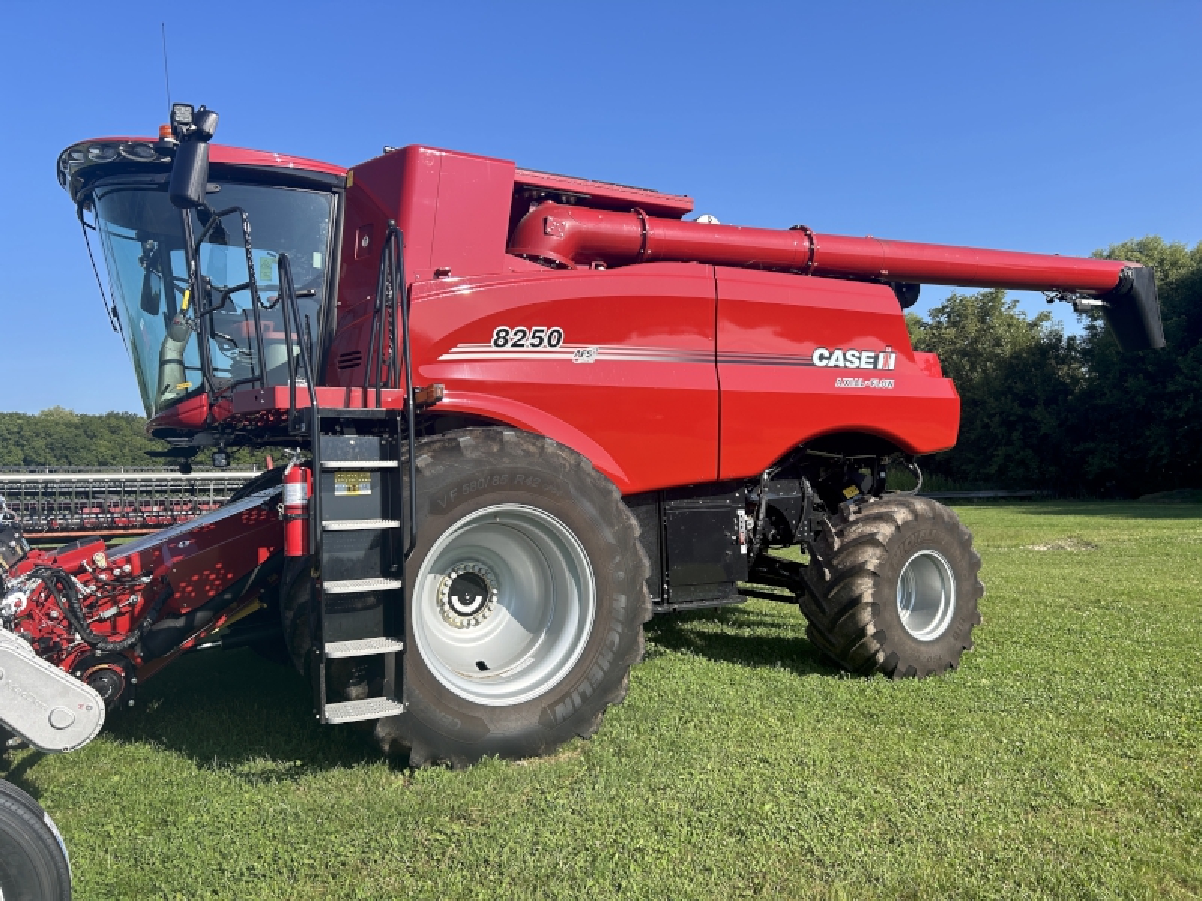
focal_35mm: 26
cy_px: 450
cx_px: 601
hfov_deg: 67.3
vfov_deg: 53.1
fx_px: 903
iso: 50
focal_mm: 5.7
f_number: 1.5
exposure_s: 1/2457
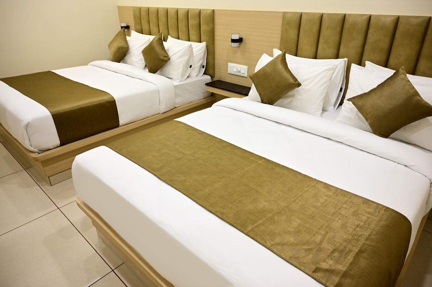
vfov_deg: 53.1
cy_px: 144
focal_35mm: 24
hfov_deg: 73.8
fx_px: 288
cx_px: 216
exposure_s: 1/60
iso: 1250
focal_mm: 24
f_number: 4
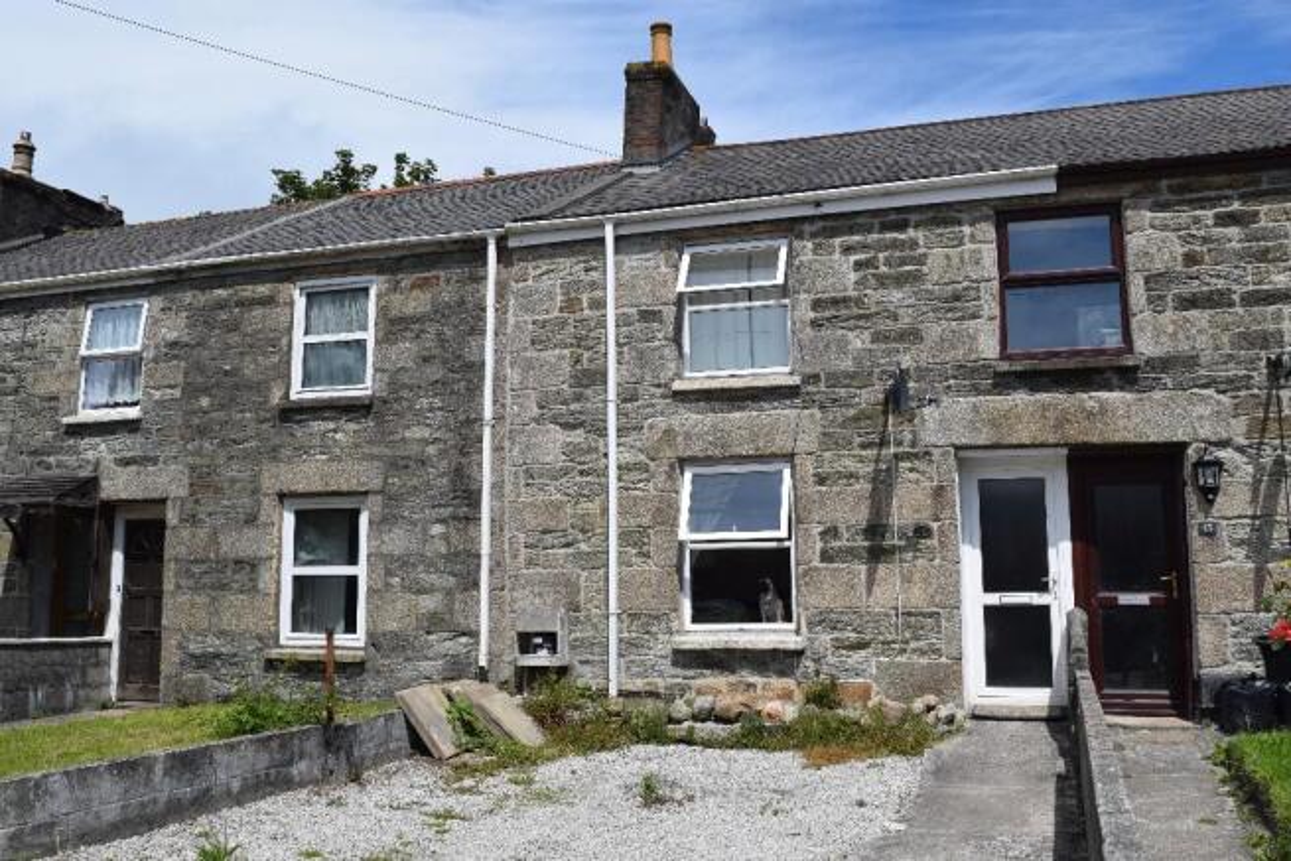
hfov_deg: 55.1
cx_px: 646
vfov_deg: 38.4
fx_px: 1237
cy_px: 430
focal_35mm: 34
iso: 200
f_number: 10
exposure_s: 1/400
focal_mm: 23
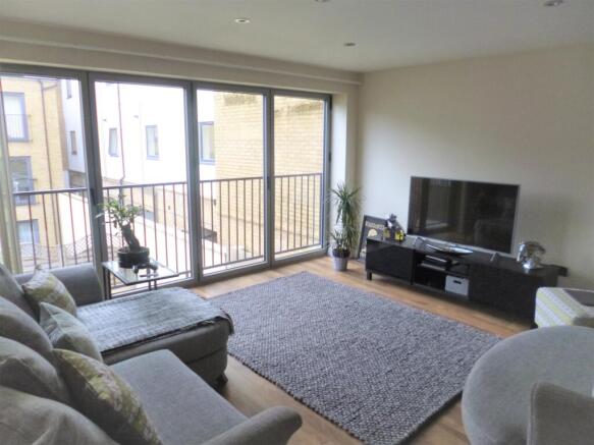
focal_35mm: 24
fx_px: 412
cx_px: 297
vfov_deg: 56.8
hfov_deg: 71.6
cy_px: 222
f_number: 2.5
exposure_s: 1/60
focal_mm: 4.3
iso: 320
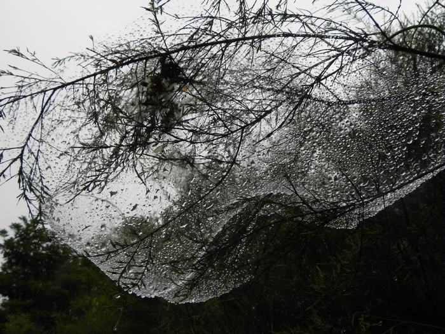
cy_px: 167
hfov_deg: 61.7
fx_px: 373
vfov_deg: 48.2
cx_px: 222
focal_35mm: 29
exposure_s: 1/210
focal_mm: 5.2
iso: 160
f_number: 5.6
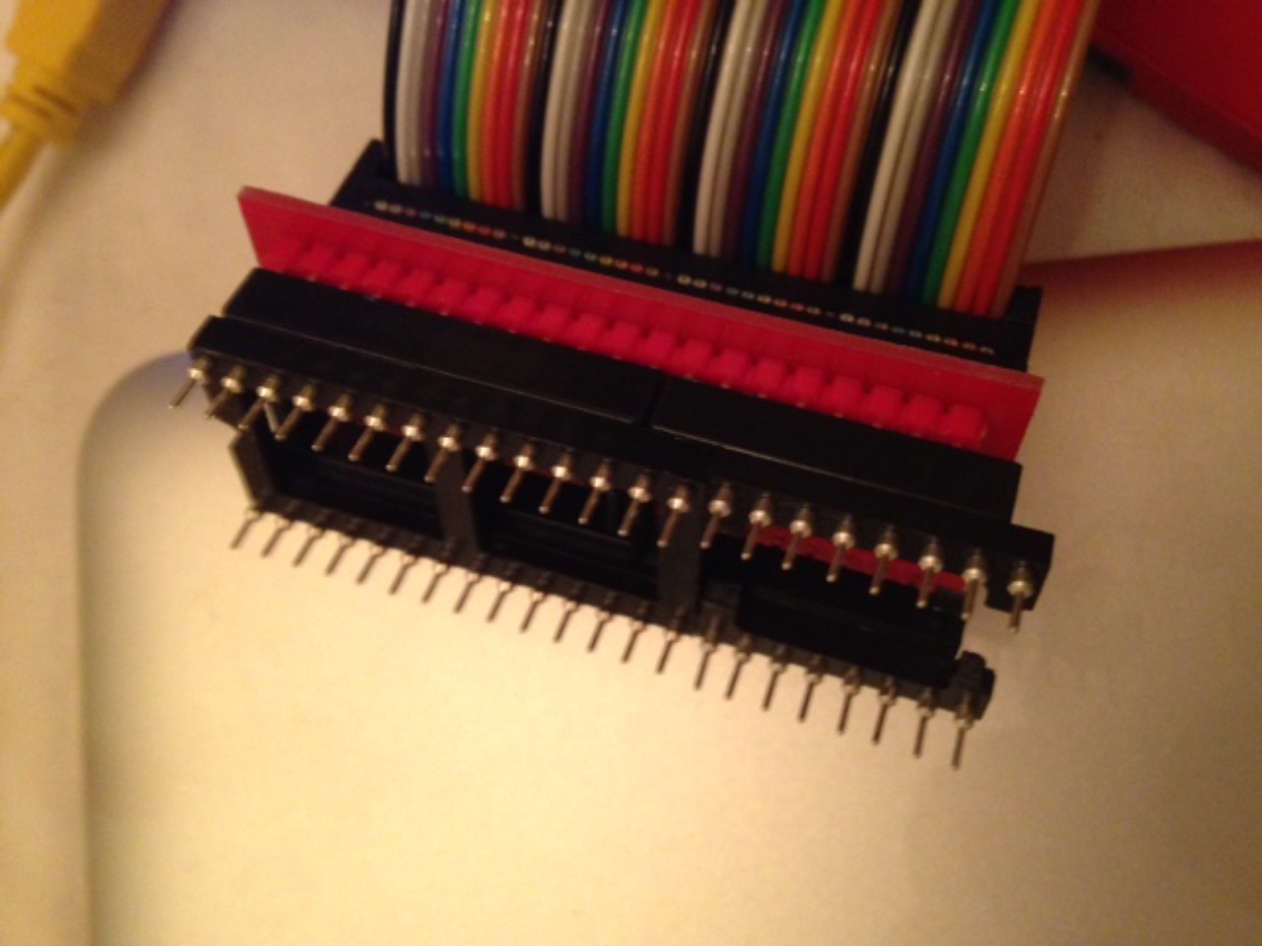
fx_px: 1203
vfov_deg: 42.9
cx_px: 631
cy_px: 473
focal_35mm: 33
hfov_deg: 55.4
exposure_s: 1/17
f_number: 2.4
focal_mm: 4.12
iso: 400
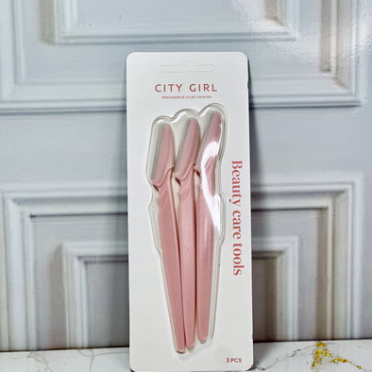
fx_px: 1119
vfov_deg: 18.9
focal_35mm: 92
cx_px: 187
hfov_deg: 18.9
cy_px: 186
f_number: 2.8
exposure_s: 1/100
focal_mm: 9
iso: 100
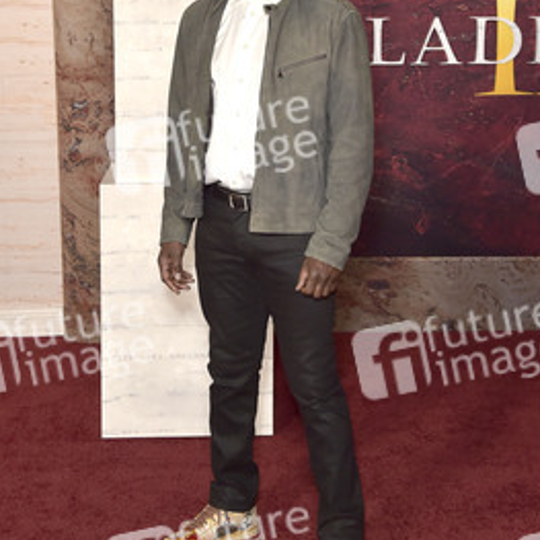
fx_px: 1094
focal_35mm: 62
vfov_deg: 27.7
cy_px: 248
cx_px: 272
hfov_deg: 27.7
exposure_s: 1/250
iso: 1000
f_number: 5.6
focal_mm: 48
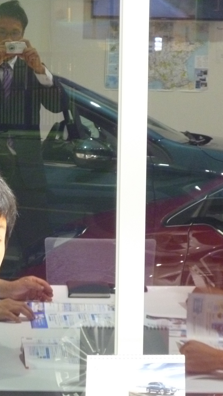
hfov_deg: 9.5
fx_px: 1335
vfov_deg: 16.9
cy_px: 198
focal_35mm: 127
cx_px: 8
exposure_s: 1/4
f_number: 5.8
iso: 640
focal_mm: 15.5
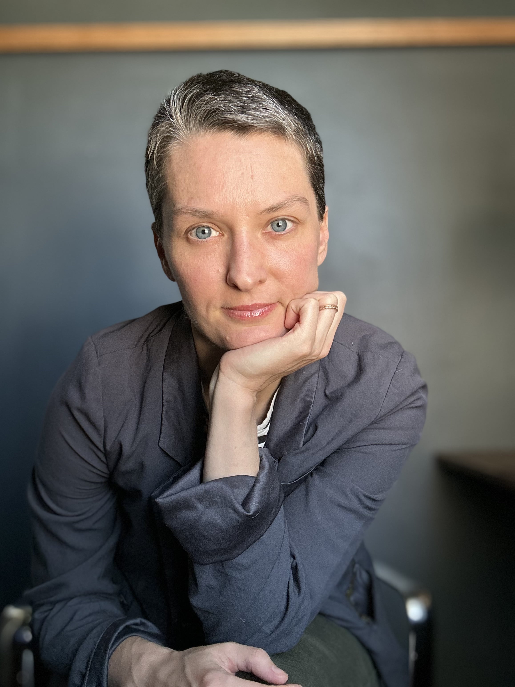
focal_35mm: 30
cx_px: 258
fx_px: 595
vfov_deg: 60.0
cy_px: 344
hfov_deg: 46.8
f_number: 1.9
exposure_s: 1/60
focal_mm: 2.69
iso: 80
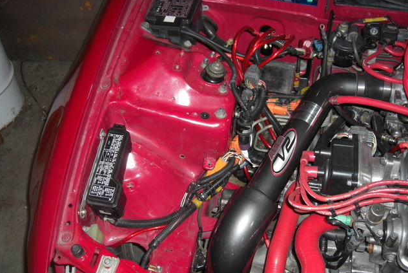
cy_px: 148
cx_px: 203
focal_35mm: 40
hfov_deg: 48.4
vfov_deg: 33.4
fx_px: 454
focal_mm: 7.9
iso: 100
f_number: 2.8
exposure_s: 1/60
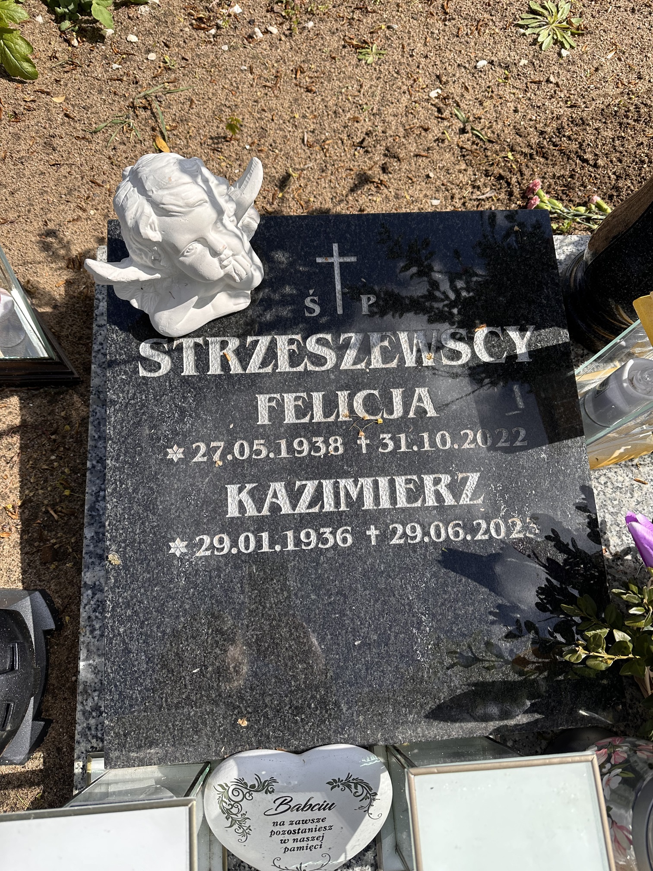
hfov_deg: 56.8
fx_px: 604
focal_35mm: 24
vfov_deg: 71.6
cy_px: 436
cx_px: 326
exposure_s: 1/3717
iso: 80
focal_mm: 6.86
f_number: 1.78
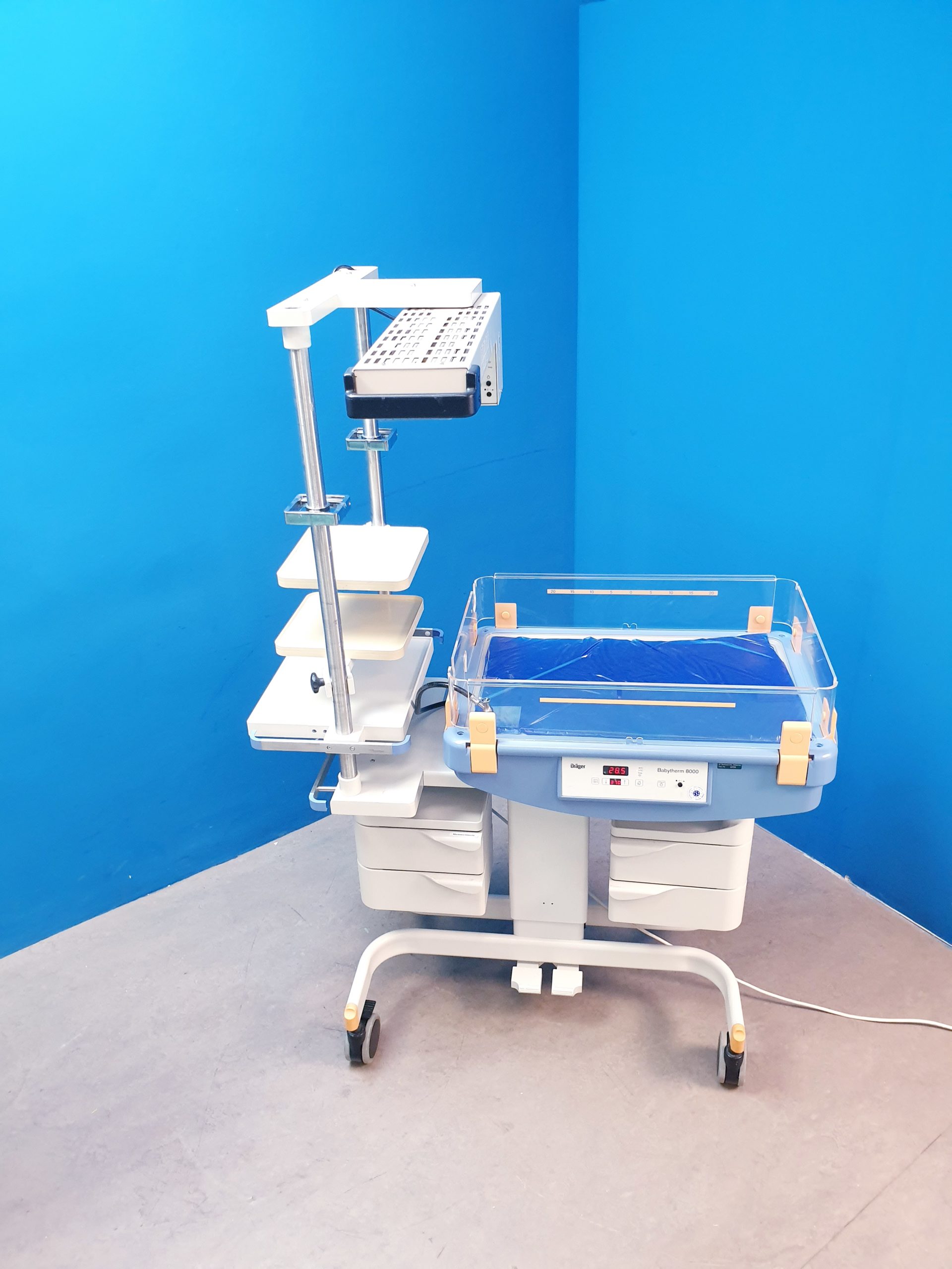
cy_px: 634
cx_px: 476
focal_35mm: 26
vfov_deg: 67.3
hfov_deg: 53.1
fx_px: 953
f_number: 2.4
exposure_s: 1/50
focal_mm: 4.3
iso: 320
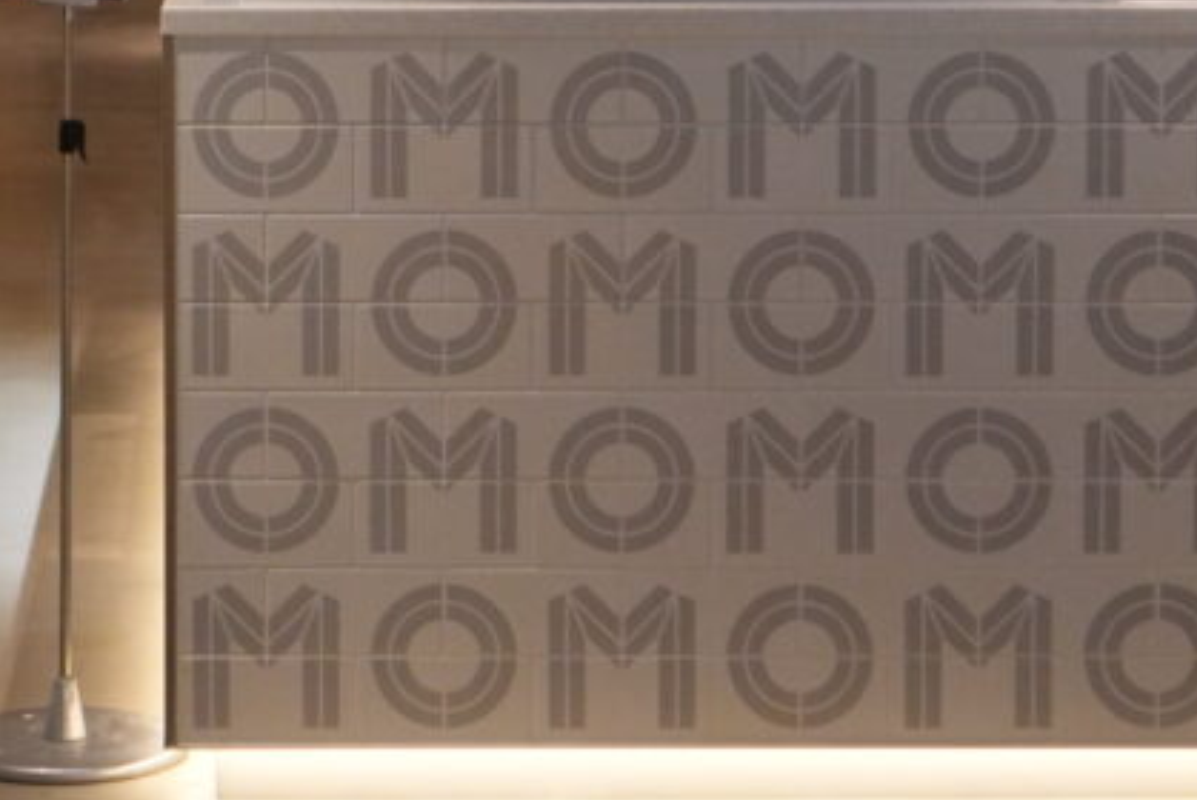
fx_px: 4266
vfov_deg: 10.5
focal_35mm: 128
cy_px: -137
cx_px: 269
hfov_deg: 15.9
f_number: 3.2
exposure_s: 1/100
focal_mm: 35
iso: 3200
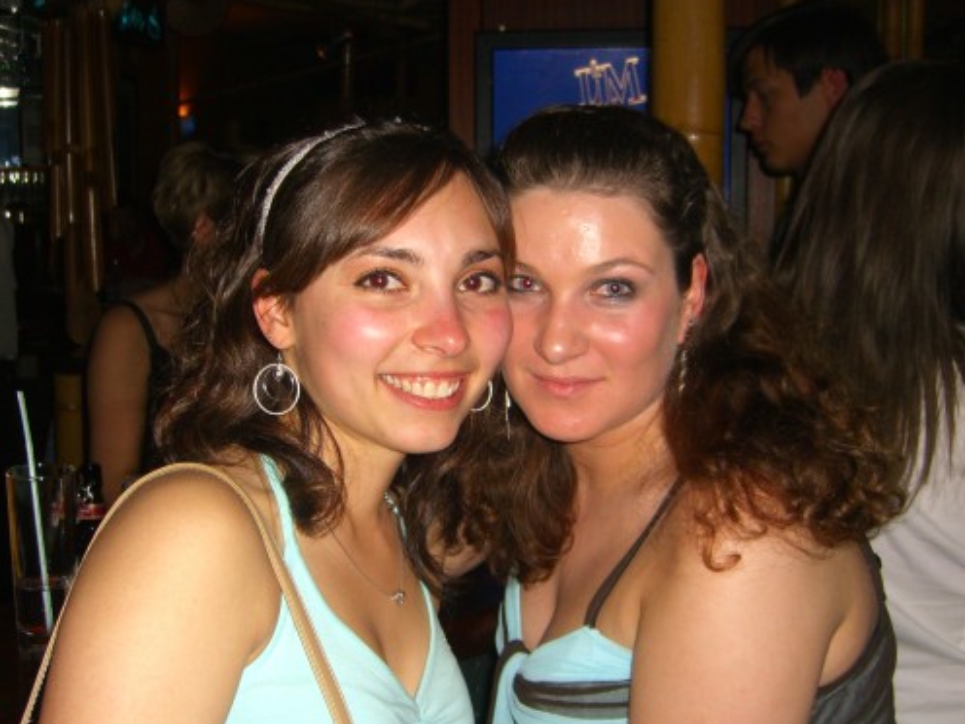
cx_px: 426
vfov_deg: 31.5
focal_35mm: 46
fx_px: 1282
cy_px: 391
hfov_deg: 41.2
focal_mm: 7.9
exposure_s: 1/60
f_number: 2.8
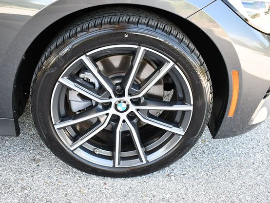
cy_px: 101
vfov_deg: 36.0
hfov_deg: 46.7
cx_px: 118
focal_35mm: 40
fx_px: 312
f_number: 3.5
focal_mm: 18
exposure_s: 1/250
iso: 560
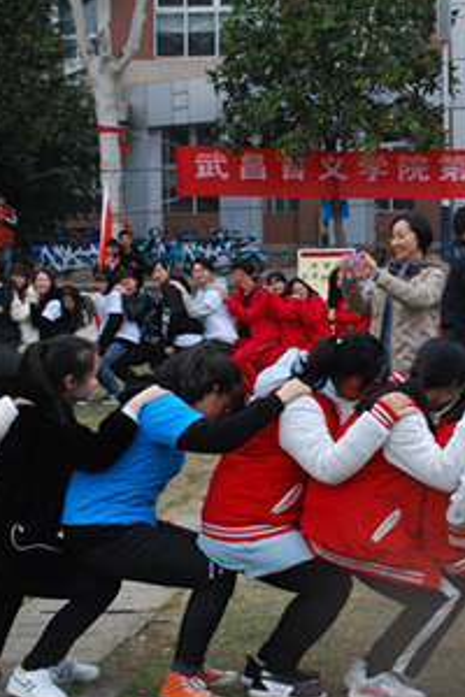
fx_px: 1860
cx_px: 421
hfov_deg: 14.1
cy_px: 261
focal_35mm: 96
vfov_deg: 21.2
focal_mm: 32
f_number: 11
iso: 1100
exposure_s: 1/125
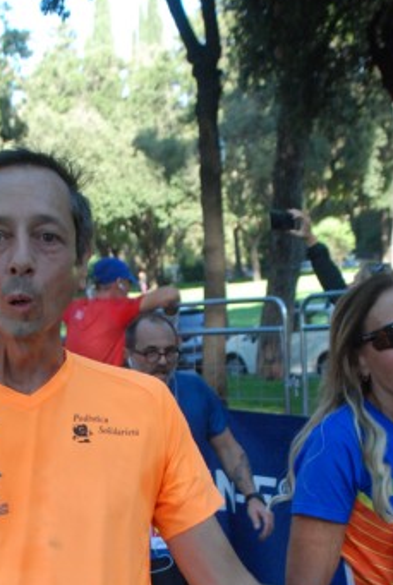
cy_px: 489
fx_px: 1206
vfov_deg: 26.6
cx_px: 128
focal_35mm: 74
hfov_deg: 18.5
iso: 1000
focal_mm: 28
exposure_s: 1/500
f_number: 4
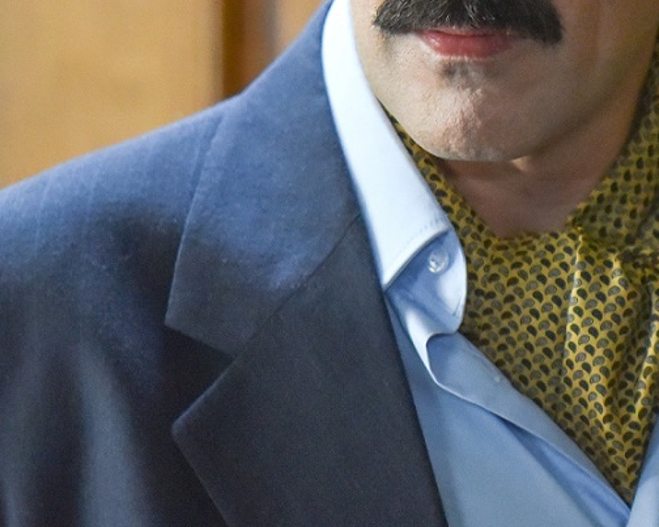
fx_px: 11018
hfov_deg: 3.4
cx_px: 448
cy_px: -150
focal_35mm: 565
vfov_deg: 2.7
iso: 2500
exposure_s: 1/400
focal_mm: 160
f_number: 4
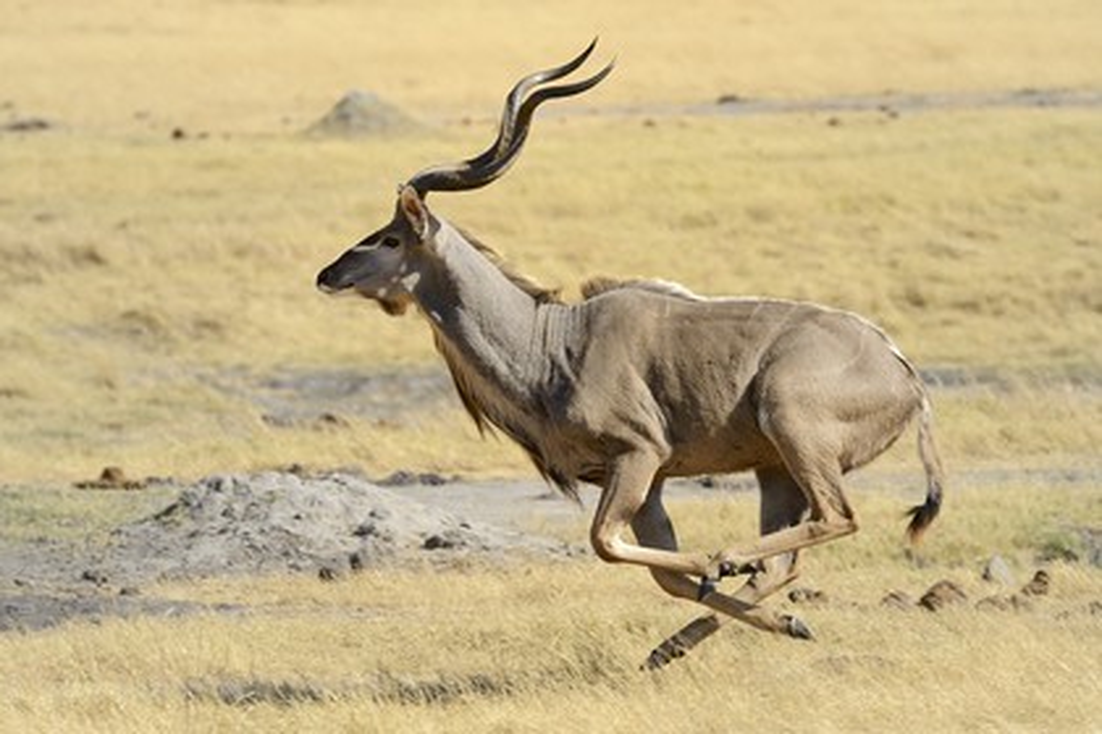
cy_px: 367
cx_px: 551
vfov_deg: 4.9
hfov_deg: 7.4
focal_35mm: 280
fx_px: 8570
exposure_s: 1/1250
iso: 400
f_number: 7.1
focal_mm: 280
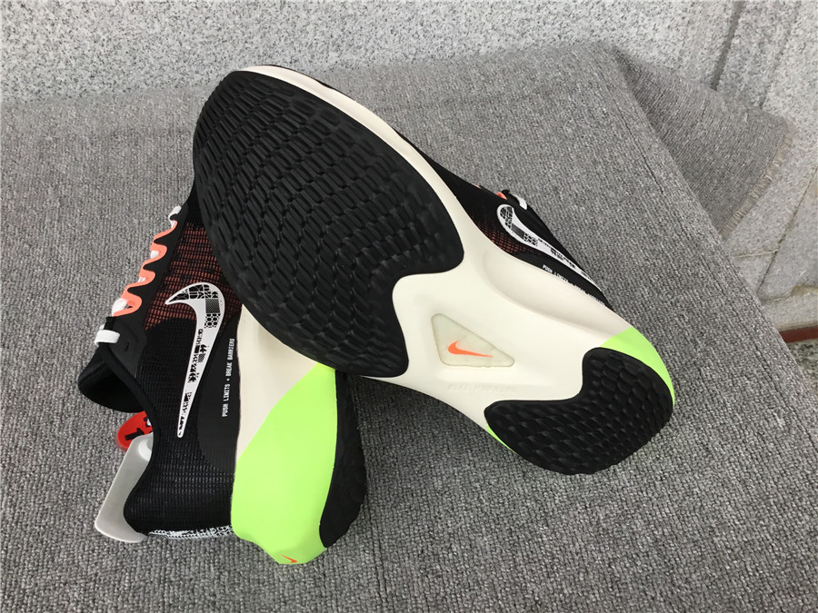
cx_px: 409
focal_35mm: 31
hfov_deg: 58.4
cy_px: 306
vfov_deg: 45.4
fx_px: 733
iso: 25
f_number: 2.4
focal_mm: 3.3
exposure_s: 1/33
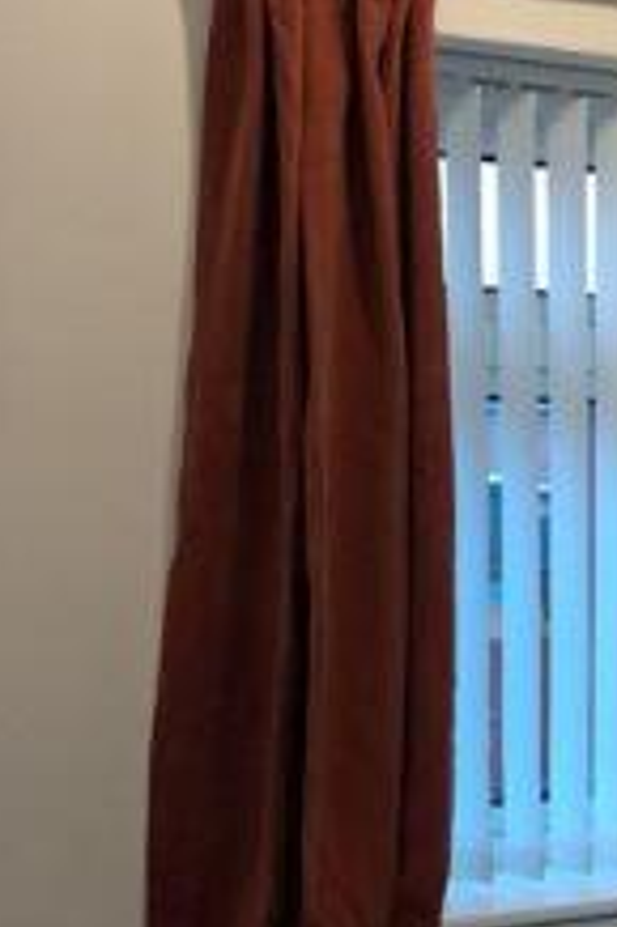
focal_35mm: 75
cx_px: 866
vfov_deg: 26.8
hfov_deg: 16.8
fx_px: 1931
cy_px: 648
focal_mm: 4
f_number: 1.8
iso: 25
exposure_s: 1/100
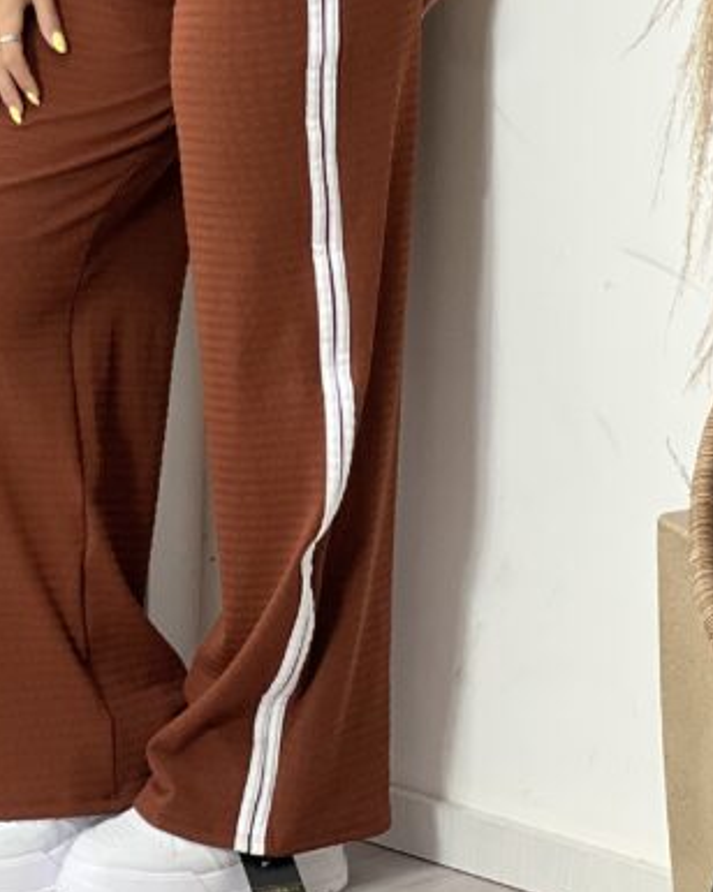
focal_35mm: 182
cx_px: 125
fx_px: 4801
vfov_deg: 10.5
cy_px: 20
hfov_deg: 8.5
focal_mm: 9
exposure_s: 1/120
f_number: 2.8
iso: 125
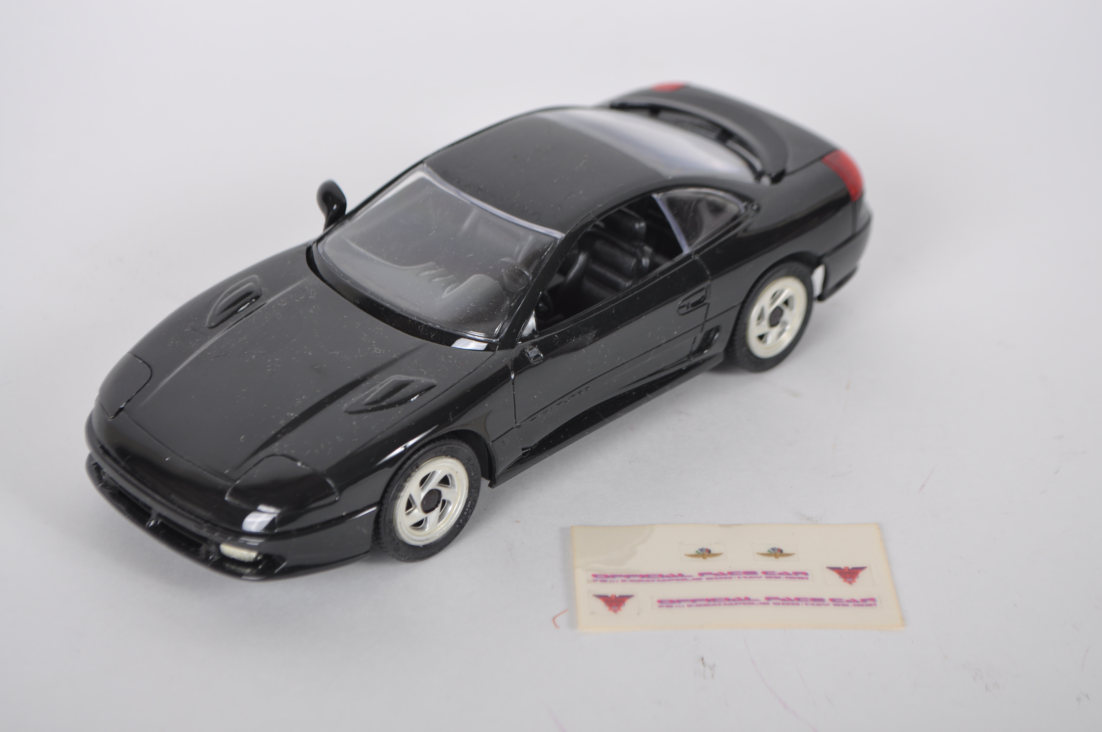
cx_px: 551
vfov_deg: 18.1
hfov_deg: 27.0
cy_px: 366
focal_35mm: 75
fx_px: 2293
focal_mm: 50
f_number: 9
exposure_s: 1/125
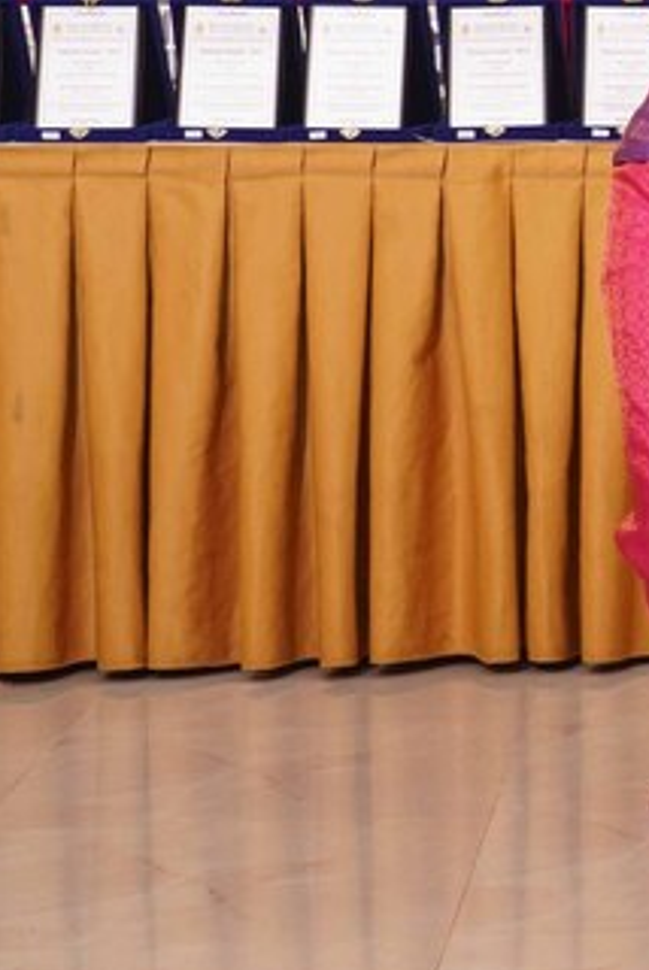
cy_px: 80
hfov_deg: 8.6
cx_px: 1450
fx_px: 4020
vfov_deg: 13.6
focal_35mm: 149
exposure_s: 1/400
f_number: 4
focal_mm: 48
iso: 800
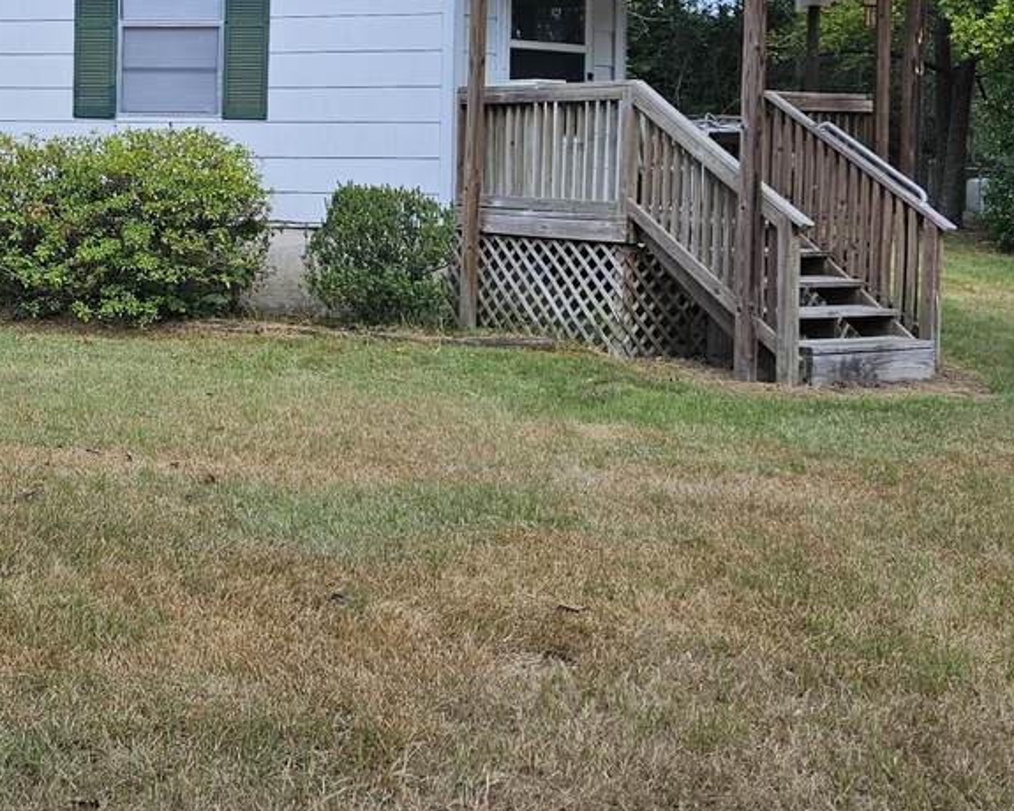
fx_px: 1501
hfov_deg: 35.9
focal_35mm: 50
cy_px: 183
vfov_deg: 29.7
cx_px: 185
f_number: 1.8
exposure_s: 1/1269
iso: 40
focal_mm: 5.4
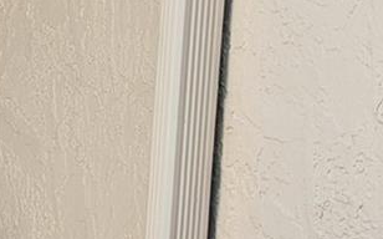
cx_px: -436
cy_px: 146
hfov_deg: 13.2
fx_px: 1377
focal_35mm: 132
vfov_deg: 9.9
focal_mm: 6.81
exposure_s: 1/407
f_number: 1.85
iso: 45
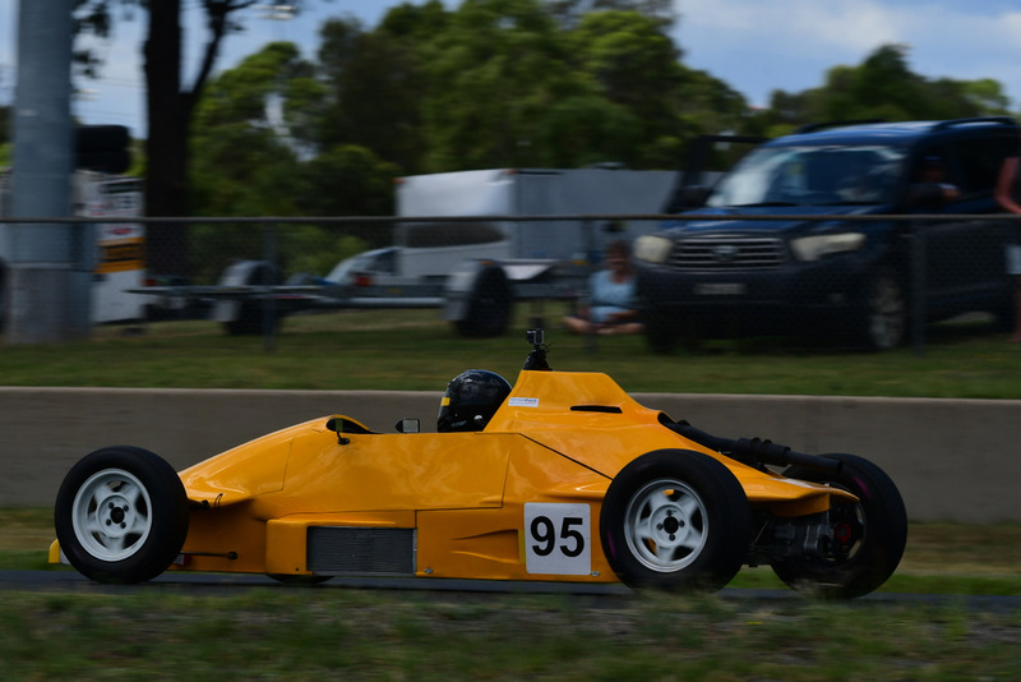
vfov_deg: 4.6
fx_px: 8511
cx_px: 510
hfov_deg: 6.9
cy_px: 341
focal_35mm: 300
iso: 320
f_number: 11
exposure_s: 1/640
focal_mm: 200
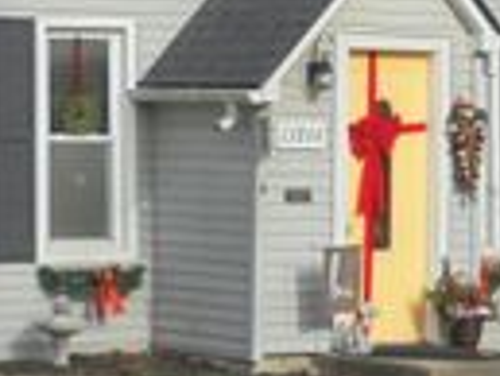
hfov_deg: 10.1
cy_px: 29
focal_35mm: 190
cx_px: -217
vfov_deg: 7.8
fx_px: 2747
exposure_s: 1/400
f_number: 4.8
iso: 100
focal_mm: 8.9
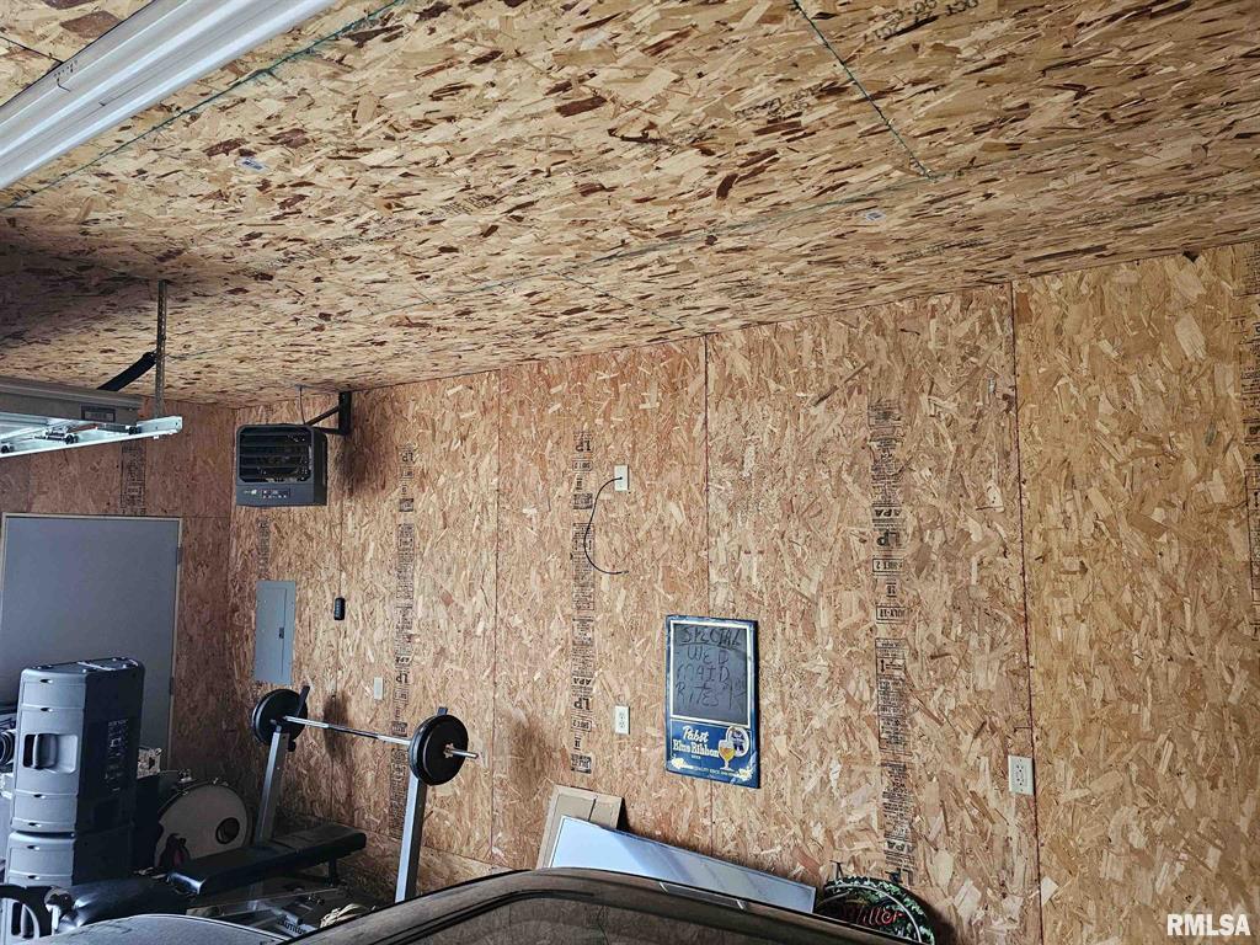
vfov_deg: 58.9
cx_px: 630
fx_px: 837
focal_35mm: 23
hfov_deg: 73.9
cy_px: 472
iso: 800
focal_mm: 6.3
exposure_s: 1/100
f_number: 1.7
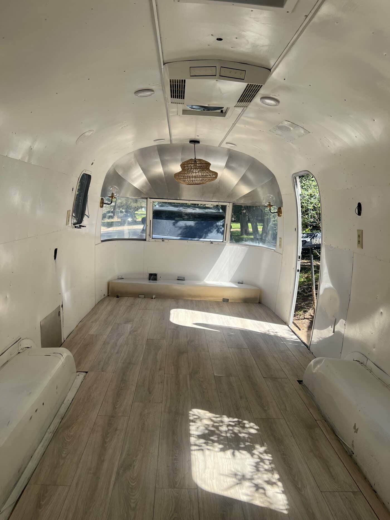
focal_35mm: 26
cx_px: 195
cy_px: 260
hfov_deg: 53.1
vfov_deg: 67.3
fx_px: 391
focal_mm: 5.7
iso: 50
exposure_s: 1/1124
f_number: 1.5
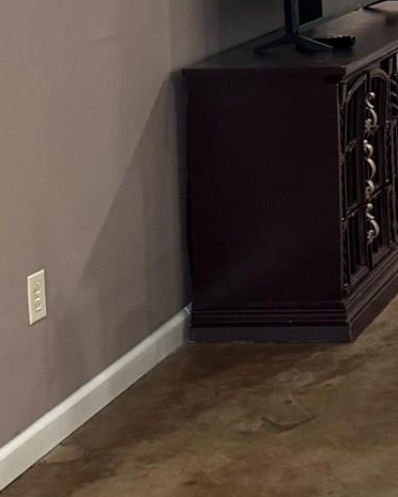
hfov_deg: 11.9
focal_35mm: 116
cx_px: 794
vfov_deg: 16.1
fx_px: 1708
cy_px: -57
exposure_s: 1/60
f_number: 1.78
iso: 320
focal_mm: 6.76
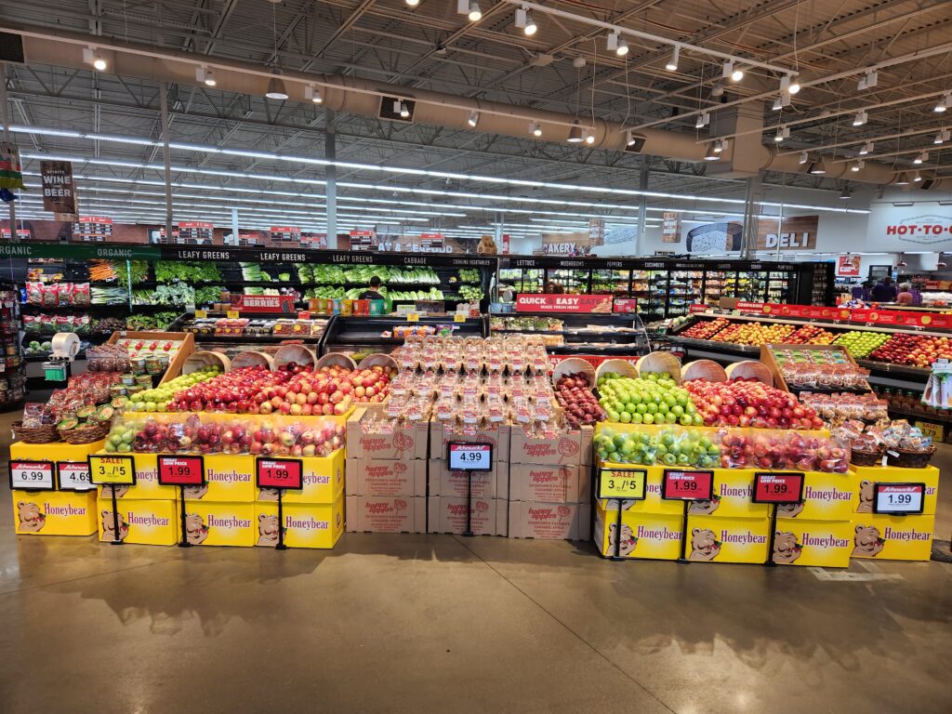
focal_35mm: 23
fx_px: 633
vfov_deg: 58.9
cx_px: 476
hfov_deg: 73.9
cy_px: 357
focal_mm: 5.4
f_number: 1.8
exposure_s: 1/120
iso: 125
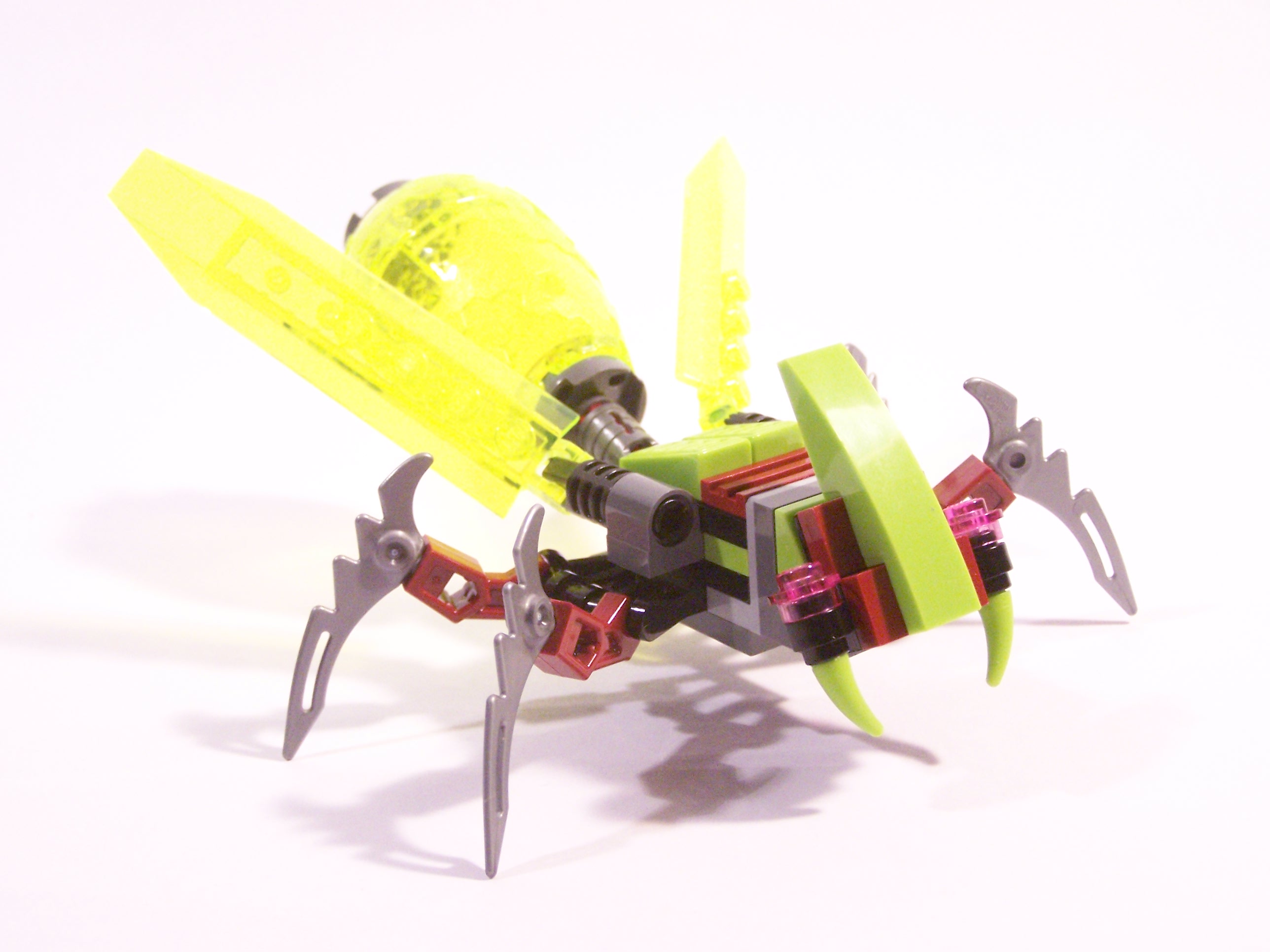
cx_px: 635
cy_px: 476
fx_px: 2165
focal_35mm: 59
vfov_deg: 24.8
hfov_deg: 32.7
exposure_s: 1/45
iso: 400
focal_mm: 9.8
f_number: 3.1
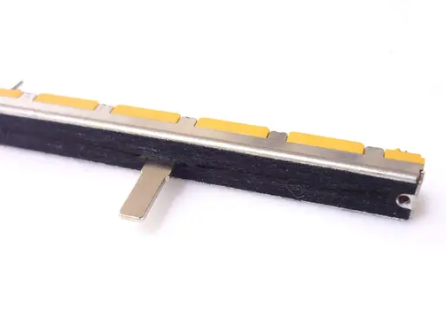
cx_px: 203
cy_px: 167
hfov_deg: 44.8
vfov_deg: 34.3
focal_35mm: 42
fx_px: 541
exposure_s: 1/40
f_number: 2.8
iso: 80
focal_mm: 5.5
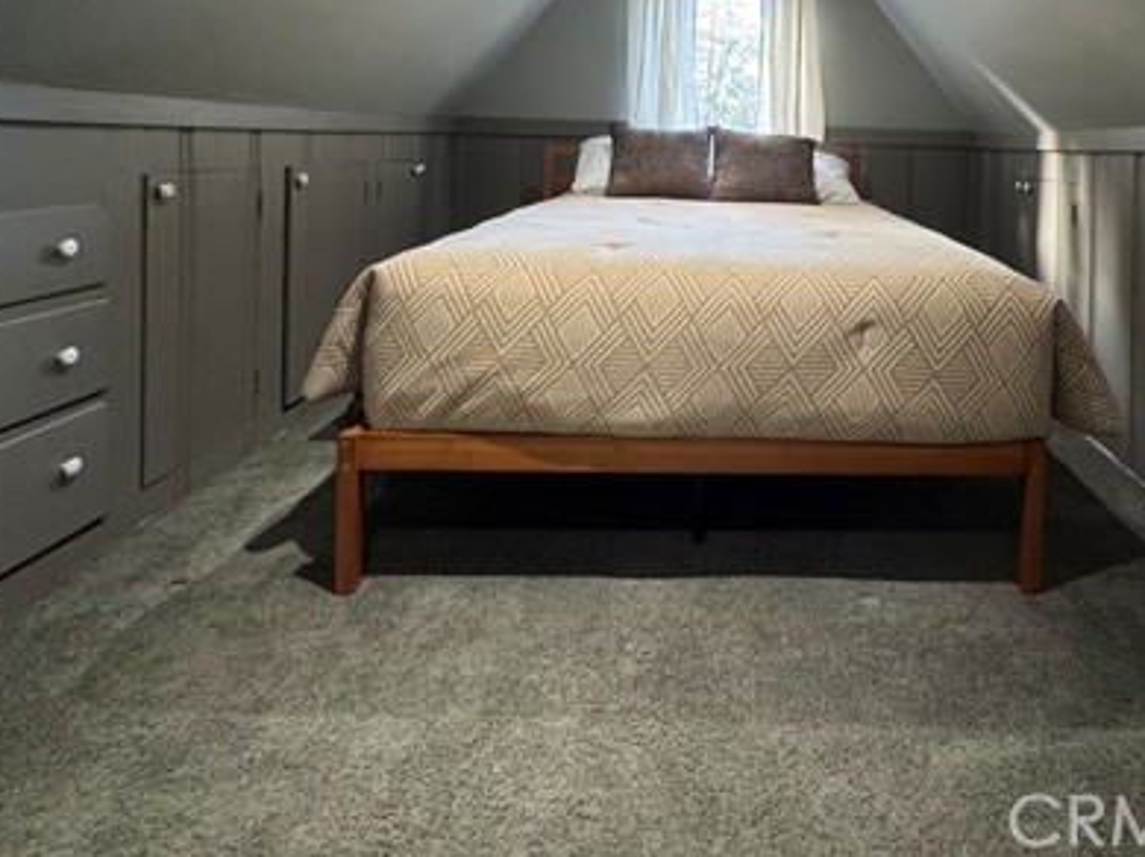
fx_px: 760
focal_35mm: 23
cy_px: 158
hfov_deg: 72.4
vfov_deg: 54.4
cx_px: 731
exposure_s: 1/60
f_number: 2.2
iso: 500
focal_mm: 2.22
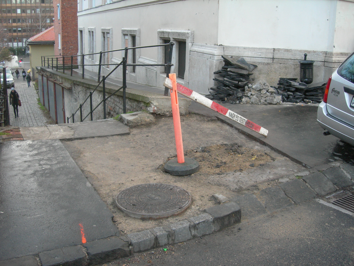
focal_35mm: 38
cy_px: 133
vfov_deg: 37.7
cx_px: 177
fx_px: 389
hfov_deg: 49.0
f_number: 2.8
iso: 200
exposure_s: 1/82.2
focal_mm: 7.8
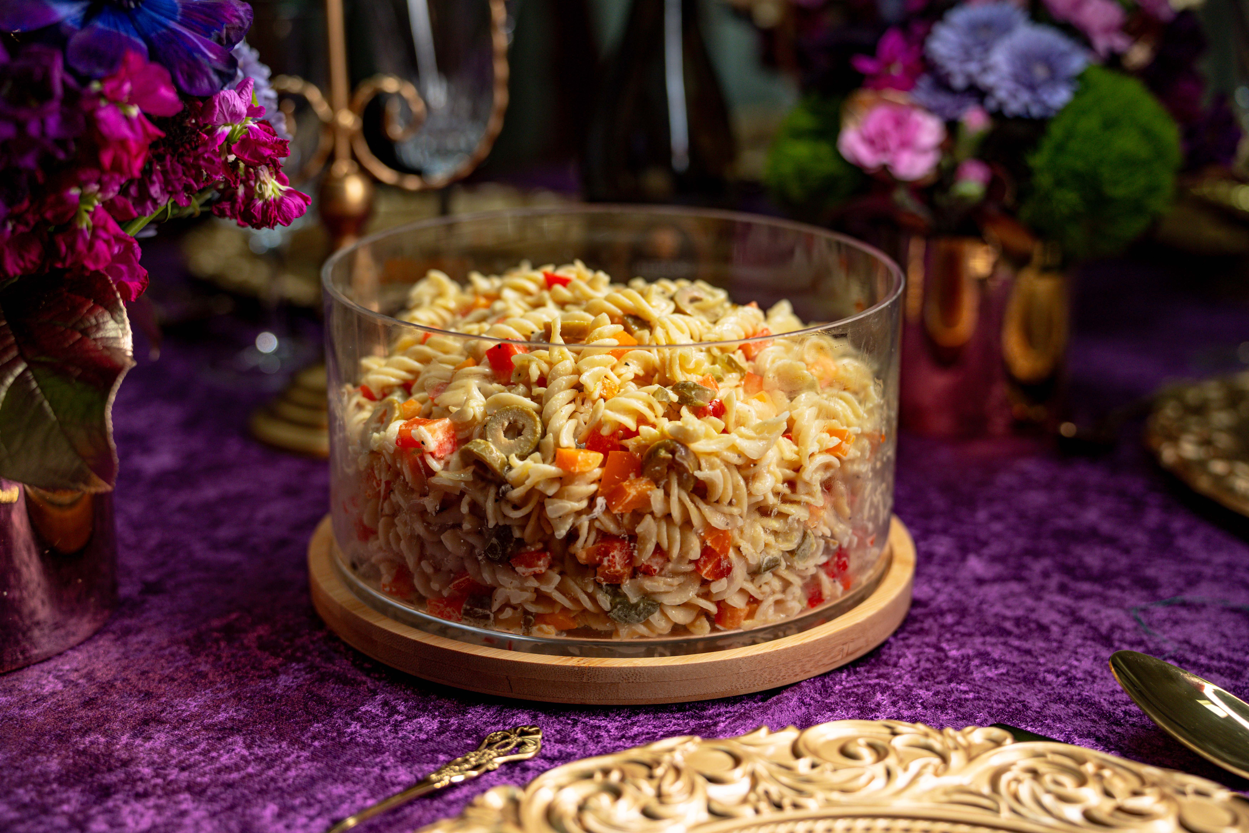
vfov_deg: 25.1
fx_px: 1873
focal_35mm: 54
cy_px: 416
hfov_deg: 36.9
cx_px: 624
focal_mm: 54
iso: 160
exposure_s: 1/250
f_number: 2.8
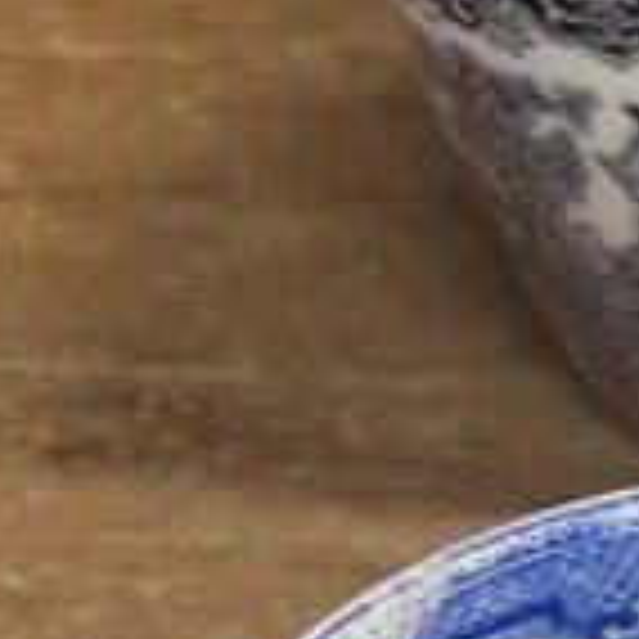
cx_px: 2115
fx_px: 3195
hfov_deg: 8.7
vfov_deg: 11.2
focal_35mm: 153
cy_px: 742
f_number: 1.78
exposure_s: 1/50
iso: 125
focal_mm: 6.86
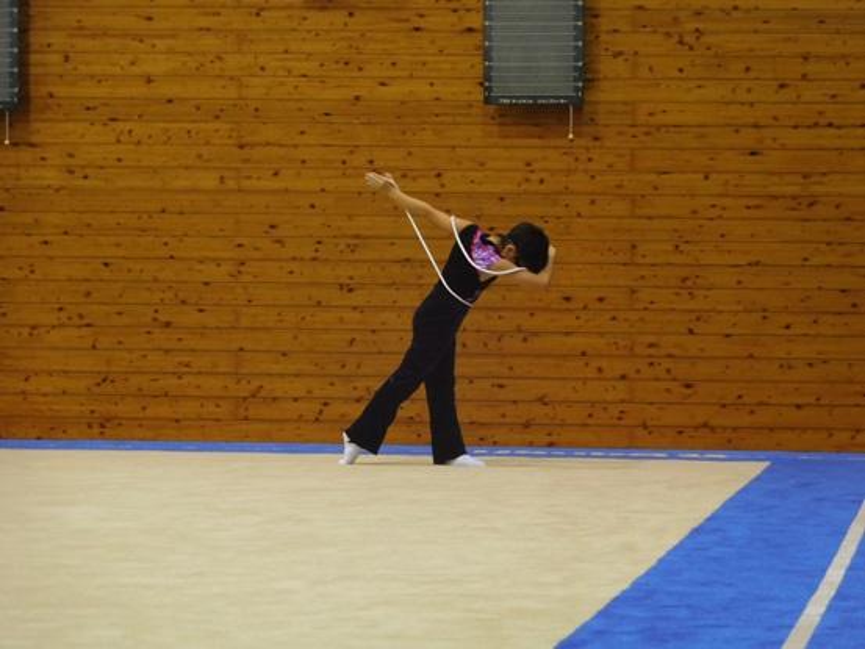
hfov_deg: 12.3
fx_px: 3999
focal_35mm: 160
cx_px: 432
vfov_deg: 9.3
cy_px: 324
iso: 800
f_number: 5.2
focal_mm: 28.5
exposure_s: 1/20
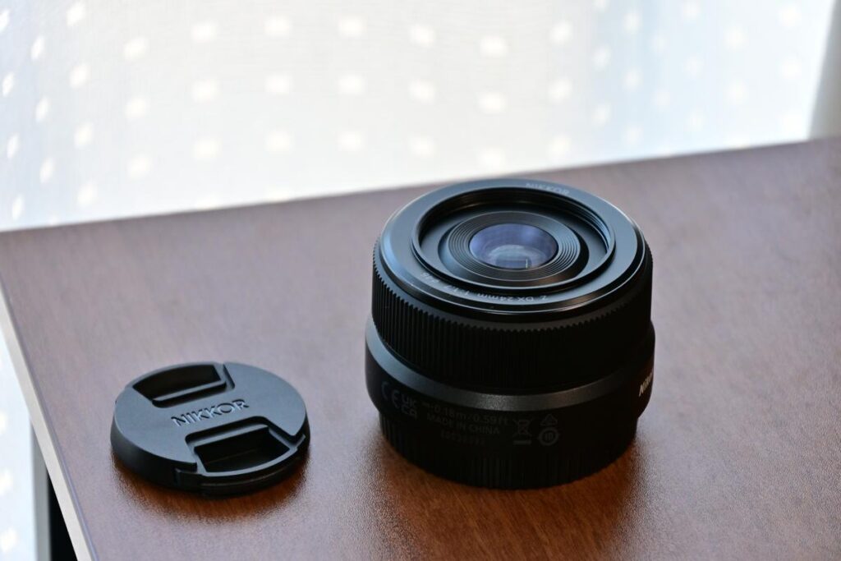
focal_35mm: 180
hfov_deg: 11.4
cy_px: 280
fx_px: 4205
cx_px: 420
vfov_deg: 7.6
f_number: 6
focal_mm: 120
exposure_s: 1/125
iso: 800
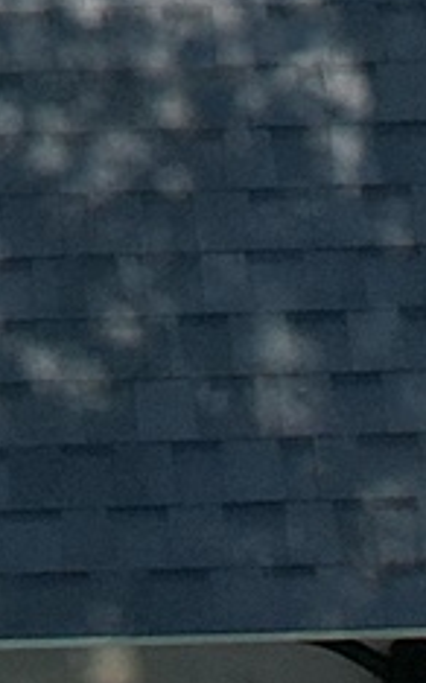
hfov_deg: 4.6
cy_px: -1675
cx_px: -1196
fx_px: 4873
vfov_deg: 6.9
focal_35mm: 262
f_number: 2.8
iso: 120
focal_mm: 8.38
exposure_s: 1/320
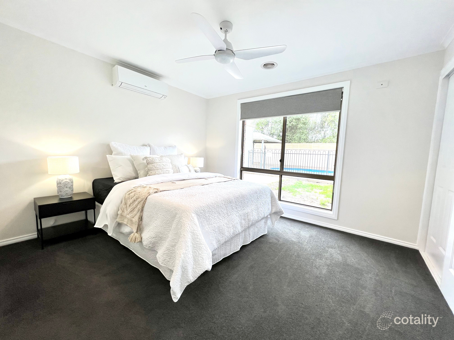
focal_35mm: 13
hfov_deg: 106.2
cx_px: 227
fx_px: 170
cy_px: 170
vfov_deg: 89.9
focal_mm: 1.57
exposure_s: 1/103
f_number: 1.8
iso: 32
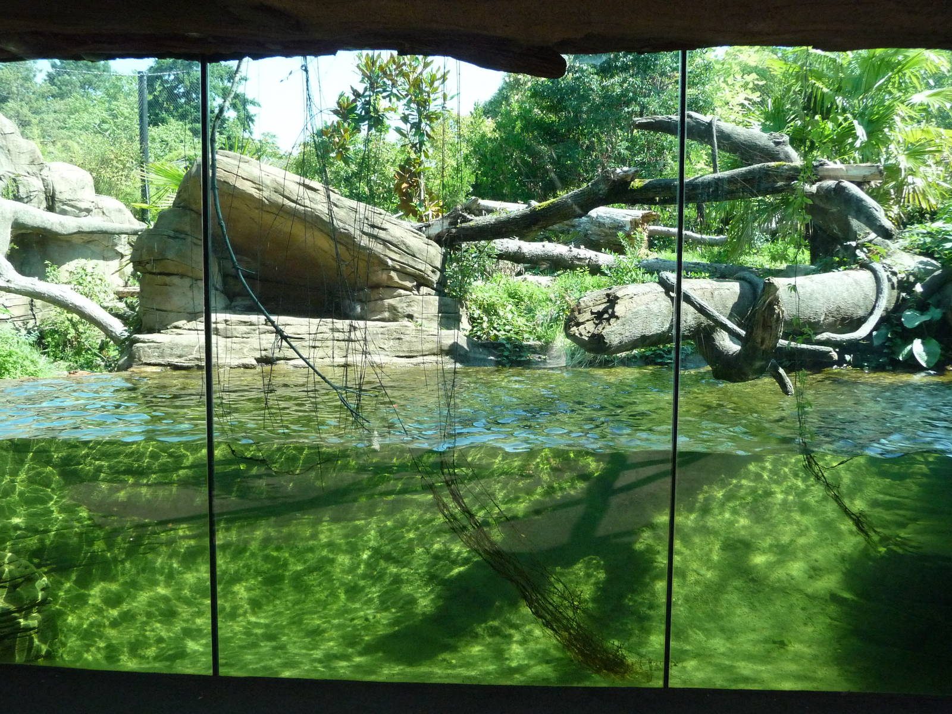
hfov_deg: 54.0
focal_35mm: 34
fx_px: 935
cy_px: 357
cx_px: 476
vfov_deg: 41.8
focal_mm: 5.6
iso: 400
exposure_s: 1/400
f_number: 3.6
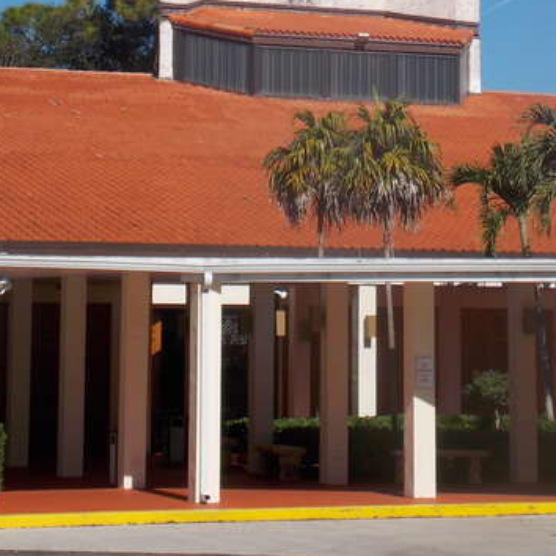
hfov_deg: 13.4
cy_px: 86
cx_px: 344
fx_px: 2362
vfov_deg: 13.3
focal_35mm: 130
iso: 80
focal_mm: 11.5
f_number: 4.1
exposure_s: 1/1250
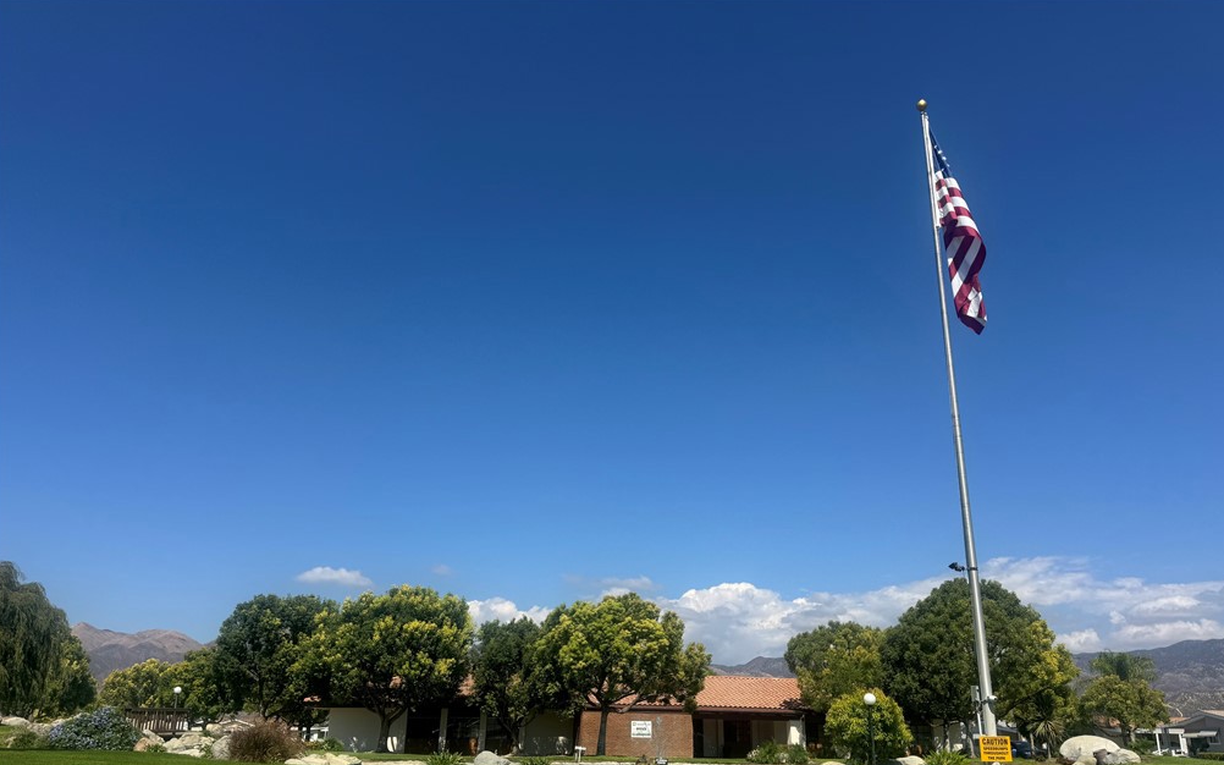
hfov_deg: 70.4
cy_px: 463
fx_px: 867
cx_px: 617
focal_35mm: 26
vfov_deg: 47.3
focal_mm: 6.76
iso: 80
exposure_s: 1/6410
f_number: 1.78
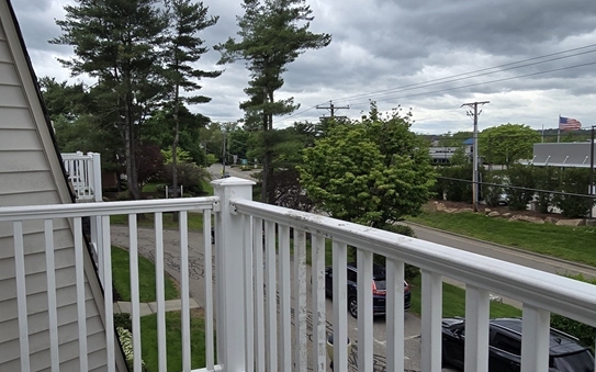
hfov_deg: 69.7
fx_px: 422
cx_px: 237
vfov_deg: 47.6
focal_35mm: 26
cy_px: 192
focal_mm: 2.2
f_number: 2.2
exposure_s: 1/1484
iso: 50
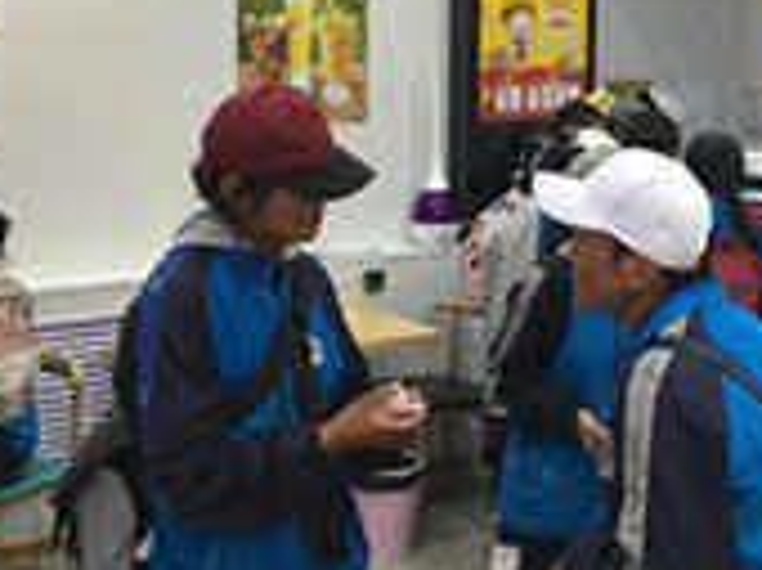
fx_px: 1407
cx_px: 522
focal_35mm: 64
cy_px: 101
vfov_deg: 22.5
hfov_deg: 30.0
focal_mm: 4.15
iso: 125
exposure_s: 1/33
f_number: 2.2
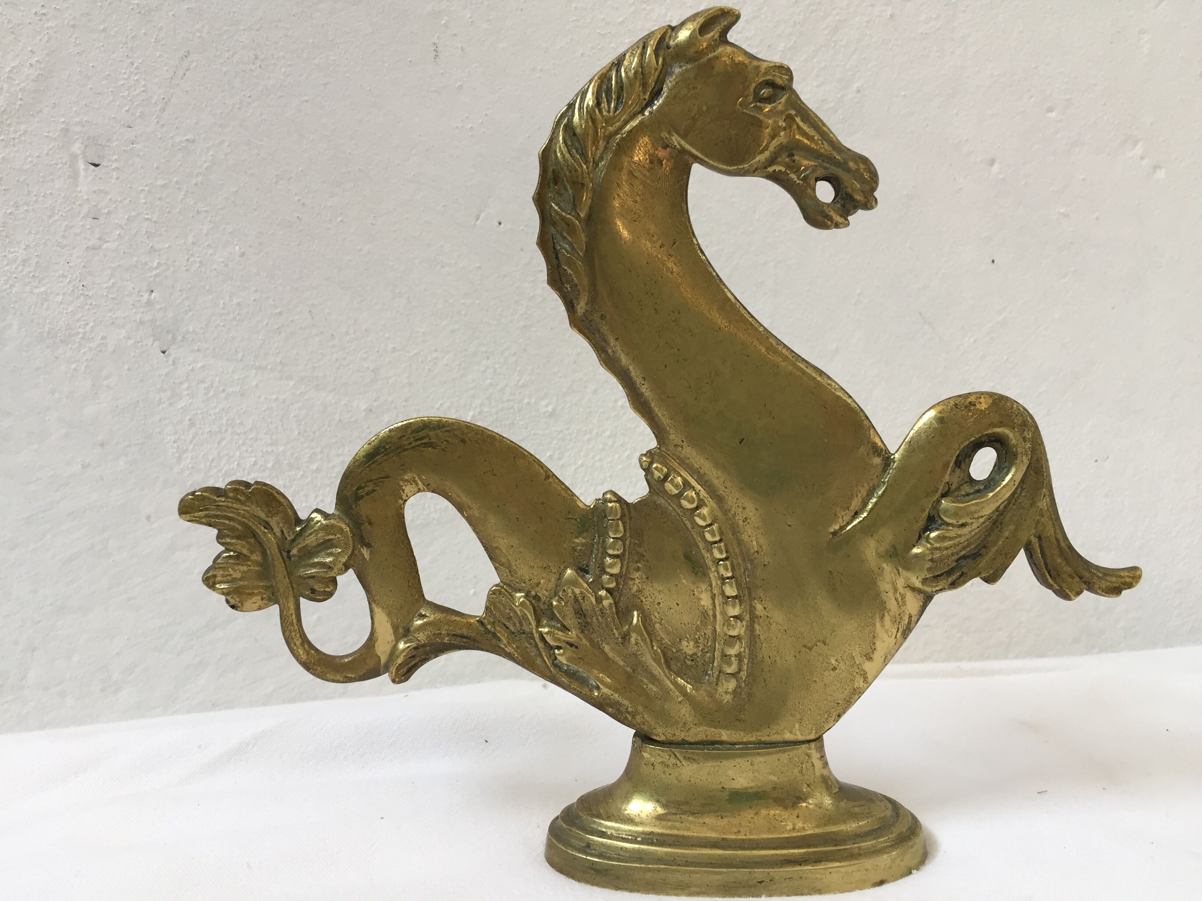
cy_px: 450
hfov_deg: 61.7
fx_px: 1007
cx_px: 601
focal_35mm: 29
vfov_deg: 48.2
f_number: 2.2
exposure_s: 1/33
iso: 32
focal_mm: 4.15
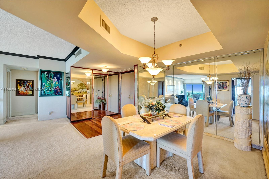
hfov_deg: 104.3
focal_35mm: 14
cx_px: 134
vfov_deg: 81.1
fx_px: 105
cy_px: 90
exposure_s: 1/200
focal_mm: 14
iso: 1250
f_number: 2.8
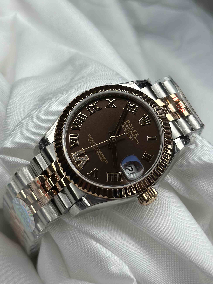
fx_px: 394
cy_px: 142
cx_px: 106
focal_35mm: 48
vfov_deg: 39.7
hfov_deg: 30.3
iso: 80
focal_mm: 6.86
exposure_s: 1/1395
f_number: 1.78
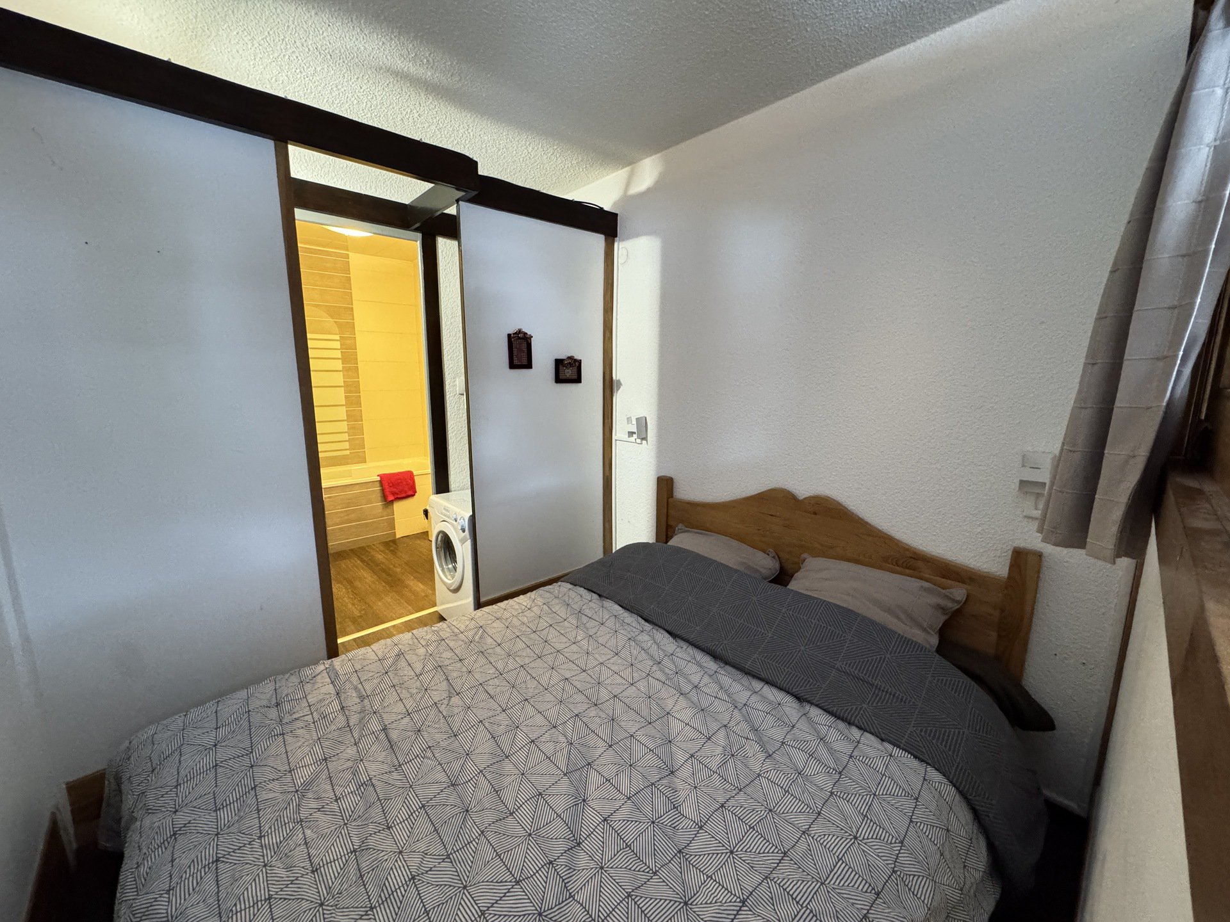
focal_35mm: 14
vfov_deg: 85.7
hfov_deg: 102.1
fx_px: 497
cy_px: 461
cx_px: 615
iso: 800
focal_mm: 2.22
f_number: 2.2
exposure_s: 1/50
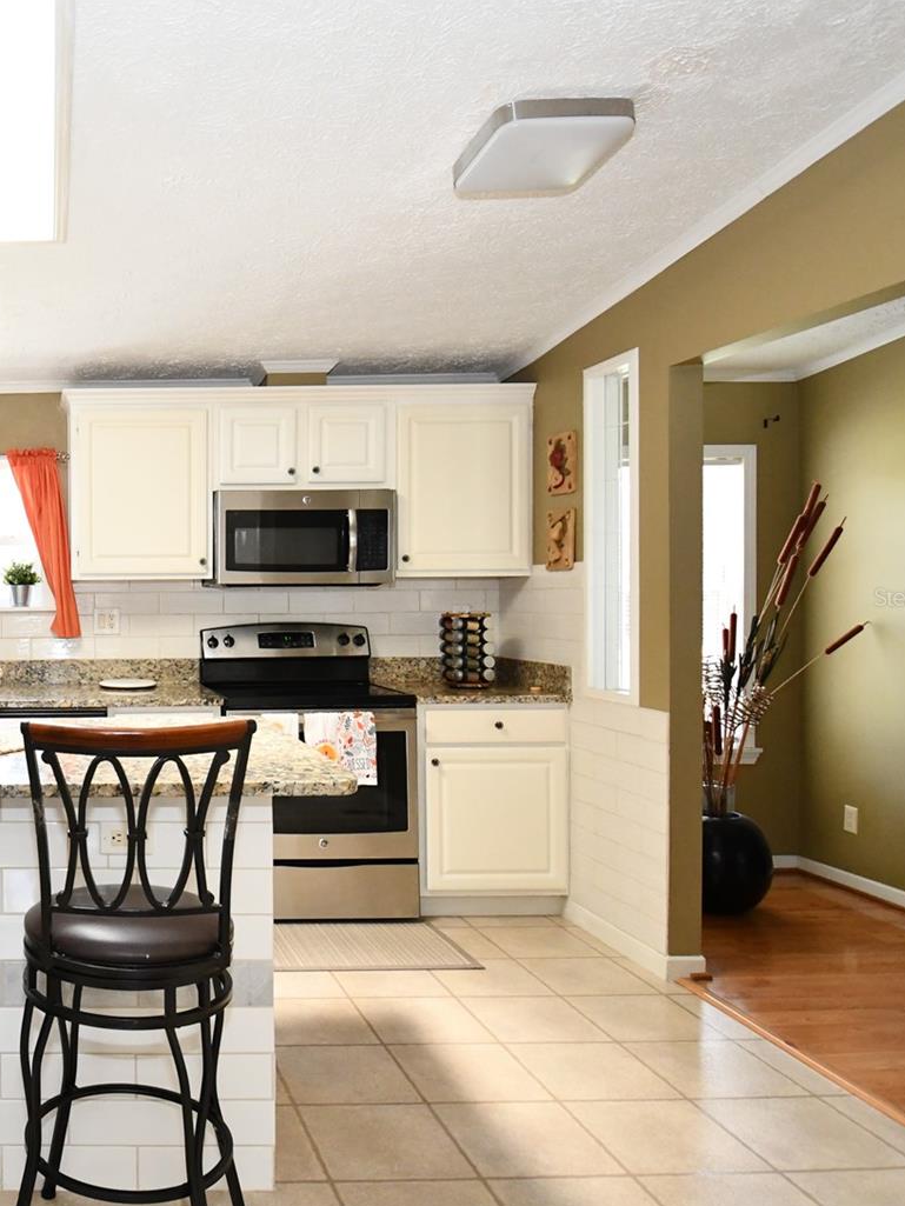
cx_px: 38
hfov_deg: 45.0
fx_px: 941
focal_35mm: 27
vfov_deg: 65.3
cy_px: 597
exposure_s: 1/250
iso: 2200
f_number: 4
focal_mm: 12
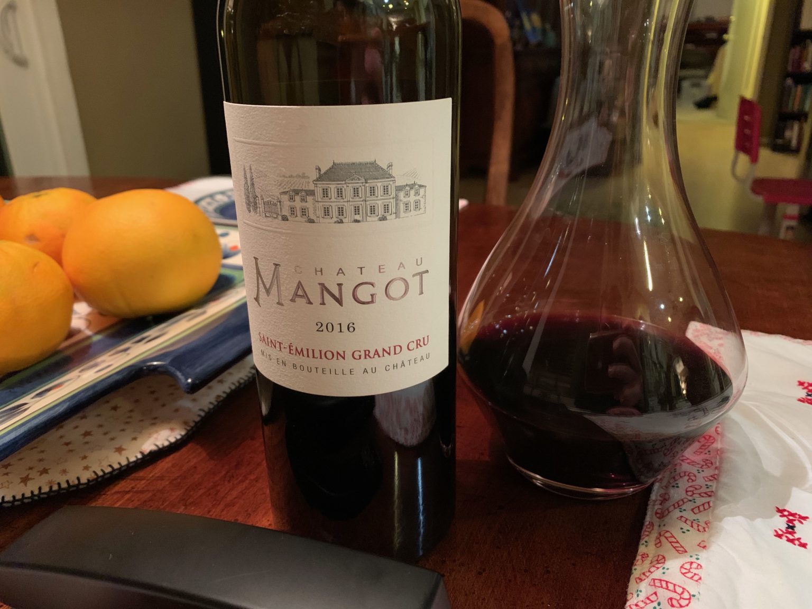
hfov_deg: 67.3
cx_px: 406
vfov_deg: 53.1
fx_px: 610
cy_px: 304
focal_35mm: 26
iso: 640
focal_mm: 4.25
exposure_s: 1/24
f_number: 1.8
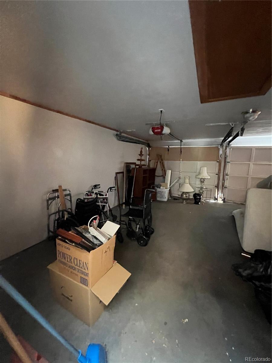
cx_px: 136
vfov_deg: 106.2
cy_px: 182
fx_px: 136
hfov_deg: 89.9
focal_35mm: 13
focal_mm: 1.57
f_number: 1.8
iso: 1600
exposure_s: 1/30
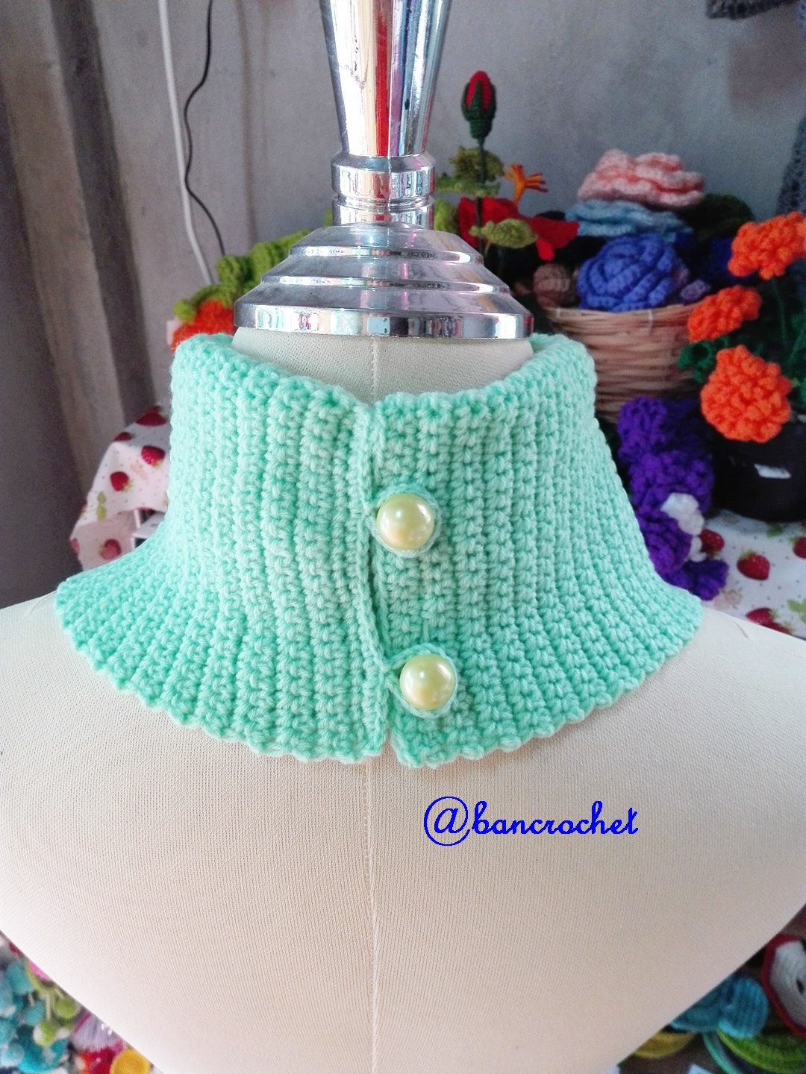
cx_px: 403
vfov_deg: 65.3
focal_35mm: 27
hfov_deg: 51.4
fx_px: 838
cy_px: 537
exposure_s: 1/33
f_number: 2
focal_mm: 3.79
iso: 360
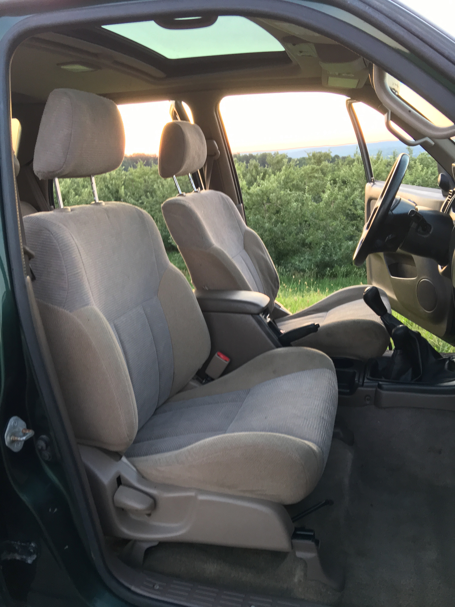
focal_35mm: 29
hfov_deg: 48.2
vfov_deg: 61.7
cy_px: 304
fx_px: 508
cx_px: 228
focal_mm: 4.15
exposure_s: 1/30
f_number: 2.2
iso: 100
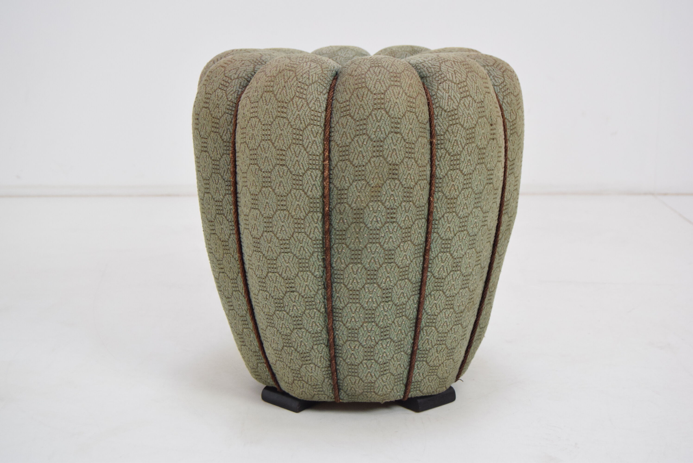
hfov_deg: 35.0
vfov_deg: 23.8
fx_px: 1098
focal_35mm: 57
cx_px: 346
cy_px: 232
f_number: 5.6
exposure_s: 1/125
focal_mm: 38
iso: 1600
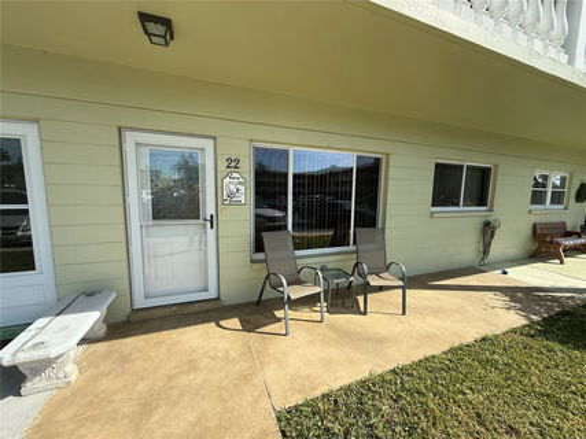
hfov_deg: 102.1
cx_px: 293
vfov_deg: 85.6
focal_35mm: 14
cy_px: 220
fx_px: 237
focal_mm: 2.22
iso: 50
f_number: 2.2
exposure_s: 1/1087
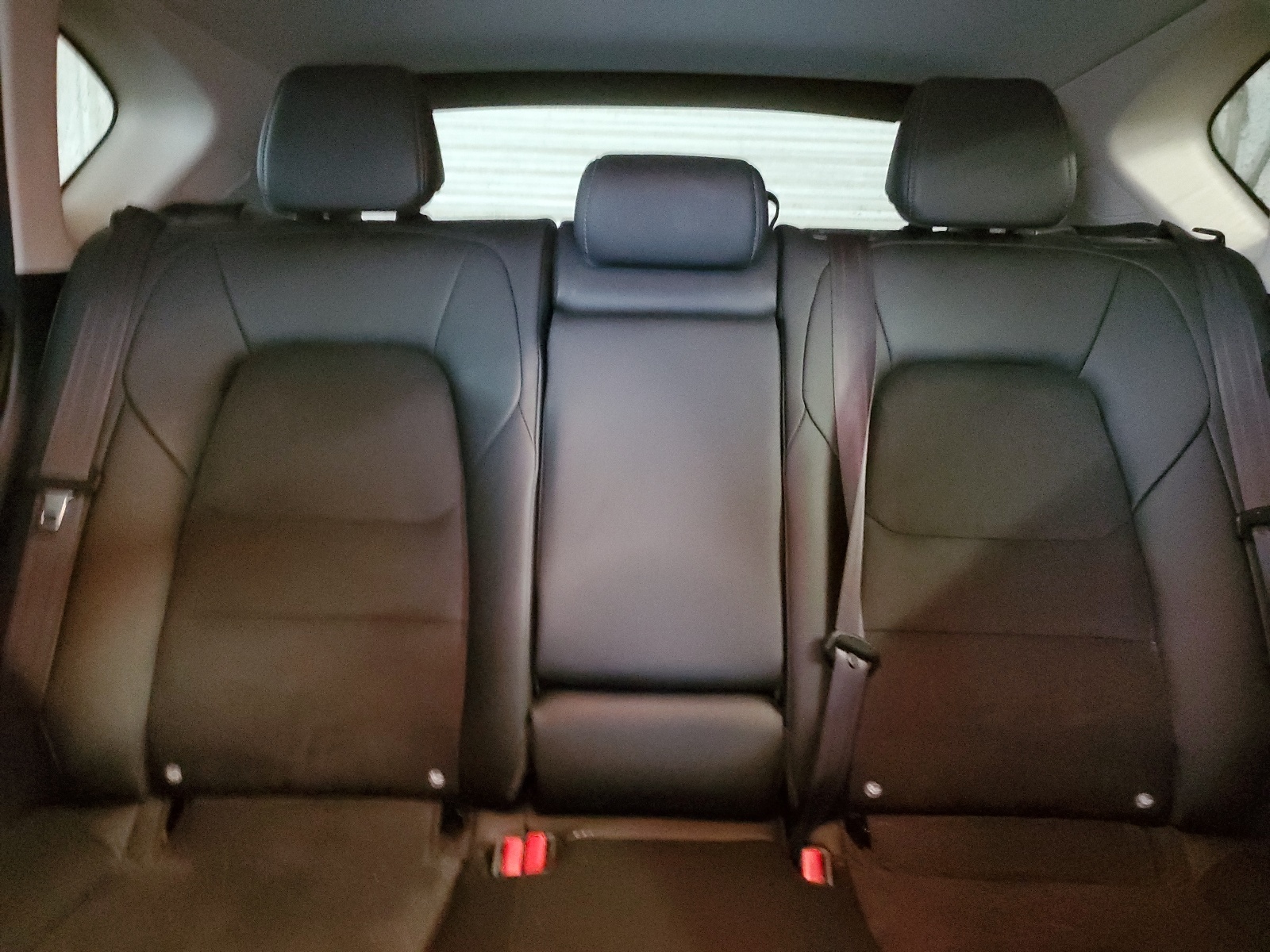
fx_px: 954
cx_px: 635
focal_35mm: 26
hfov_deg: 67.3
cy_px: 476
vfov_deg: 53.1
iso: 1029
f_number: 1.5
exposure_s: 1/15
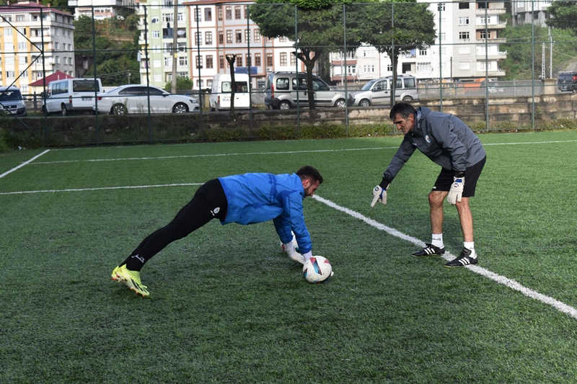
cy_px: 192
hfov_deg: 33.4
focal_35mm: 60
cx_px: 288
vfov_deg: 22.6
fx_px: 961
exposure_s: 1/250
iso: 250
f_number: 8
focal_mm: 40
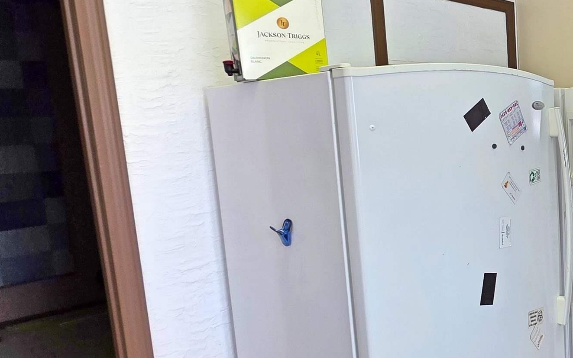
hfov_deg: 49.3
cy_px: 189
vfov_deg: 39.4
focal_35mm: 32
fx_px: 500
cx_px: 567
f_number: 1.9
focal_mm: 2.2
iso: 40
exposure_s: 1/120
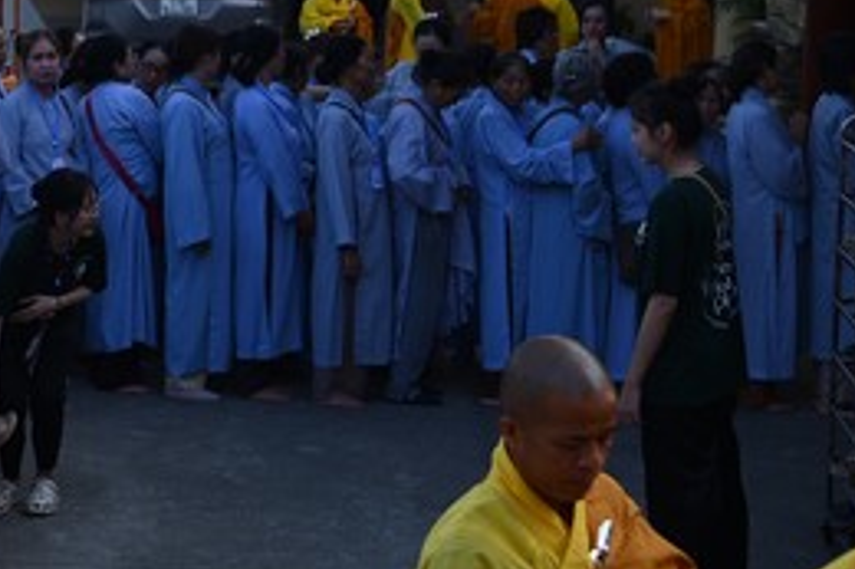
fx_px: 2729
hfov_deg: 17.2
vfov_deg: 11.8
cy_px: 26
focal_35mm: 115
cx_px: -89
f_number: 4.5
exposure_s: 1/320
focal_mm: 46
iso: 160
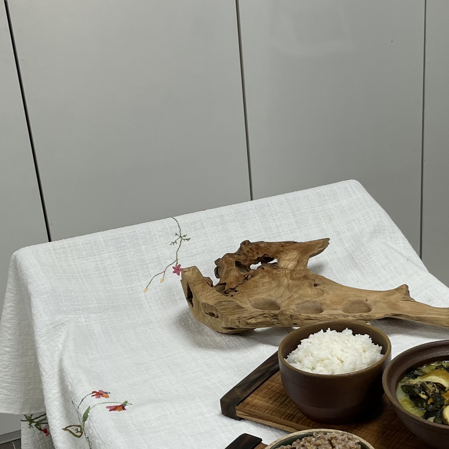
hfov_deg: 26.5
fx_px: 939
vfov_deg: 26.7
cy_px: 303
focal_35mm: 64
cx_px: 344
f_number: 1.6
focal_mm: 4.2
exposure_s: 1/120
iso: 40
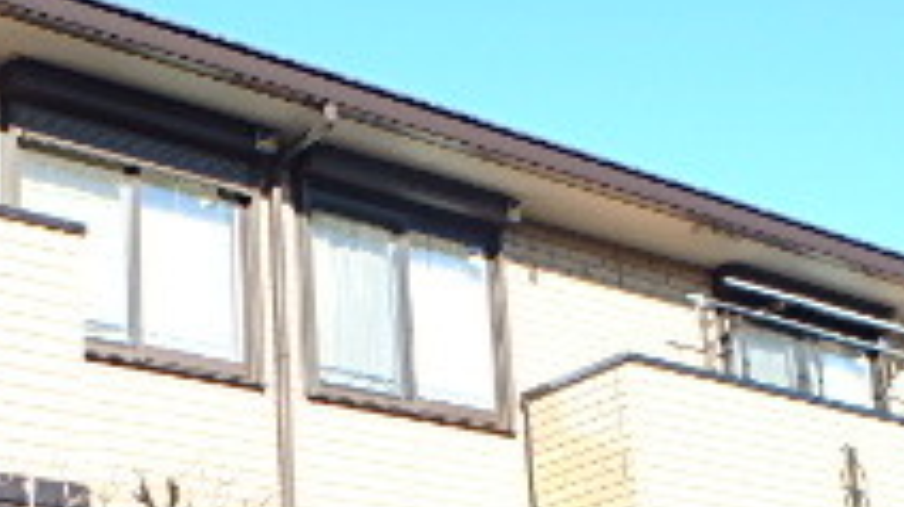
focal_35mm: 69
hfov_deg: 30.0
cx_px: 209
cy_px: 562
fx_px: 1653
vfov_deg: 16.9
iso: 125
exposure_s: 1/320
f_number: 3.5
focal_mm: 3.7
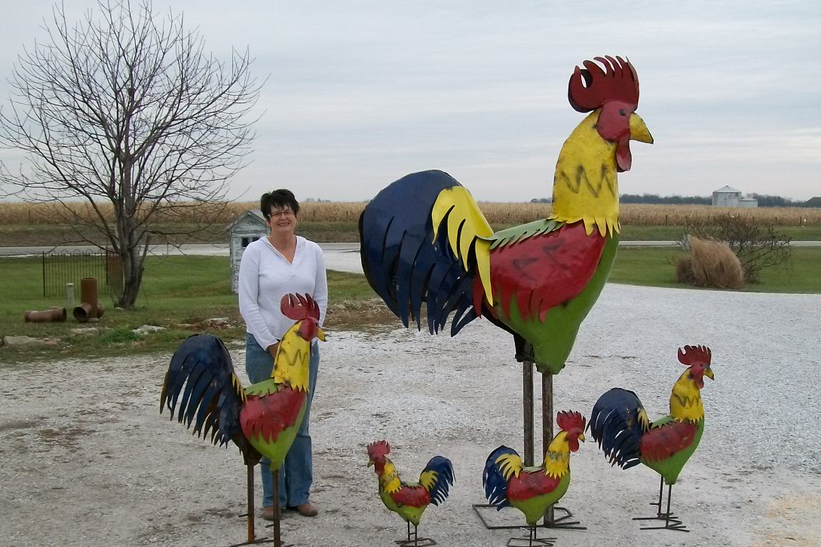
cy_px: 338
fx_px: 1003
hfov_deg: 44.5
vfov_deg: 30.4
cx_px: 431
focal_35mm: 44
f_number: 2.7
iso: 80
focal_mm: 6
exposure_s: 1/250
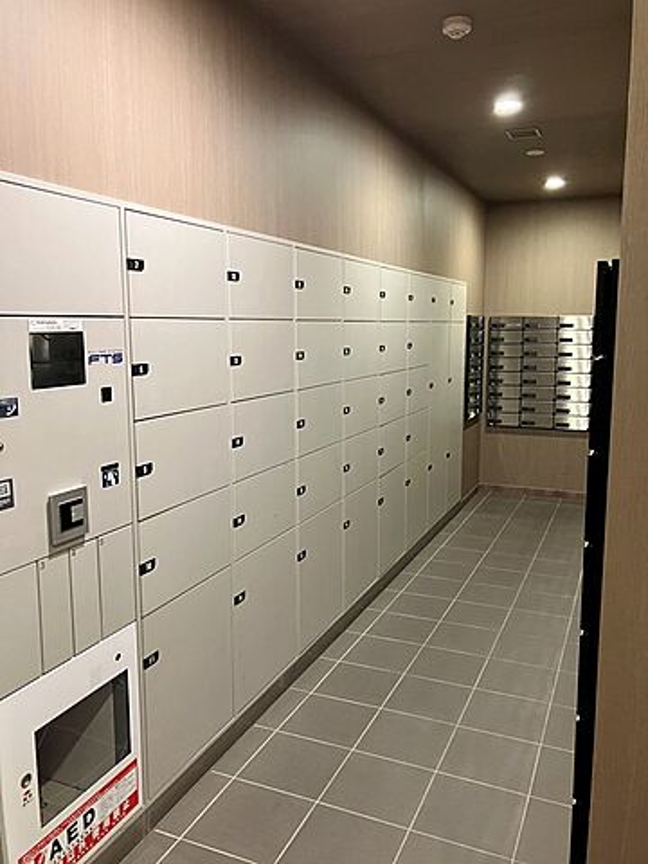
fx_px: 699
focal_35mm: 28
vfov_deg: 63.4
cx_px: 324
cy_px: 432
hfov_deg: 49.7
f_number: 1.8
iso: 400
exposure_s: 1/36
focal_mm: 3.99
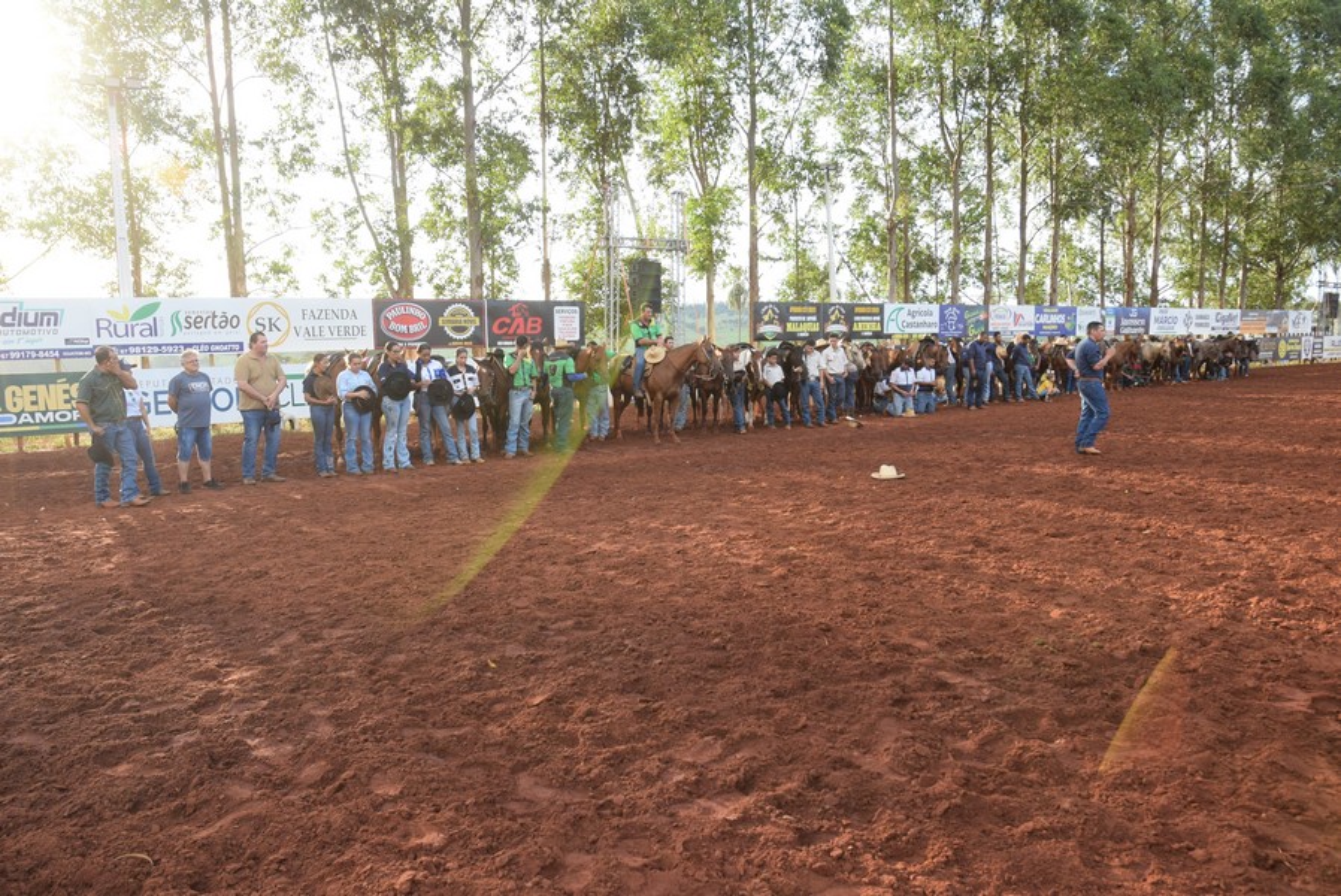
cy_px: 448
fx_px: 1006
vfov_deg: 48.0
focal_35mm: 27
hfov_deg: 67.3
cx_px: 670
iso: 800
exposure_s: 1/320
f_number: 9
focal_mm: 18
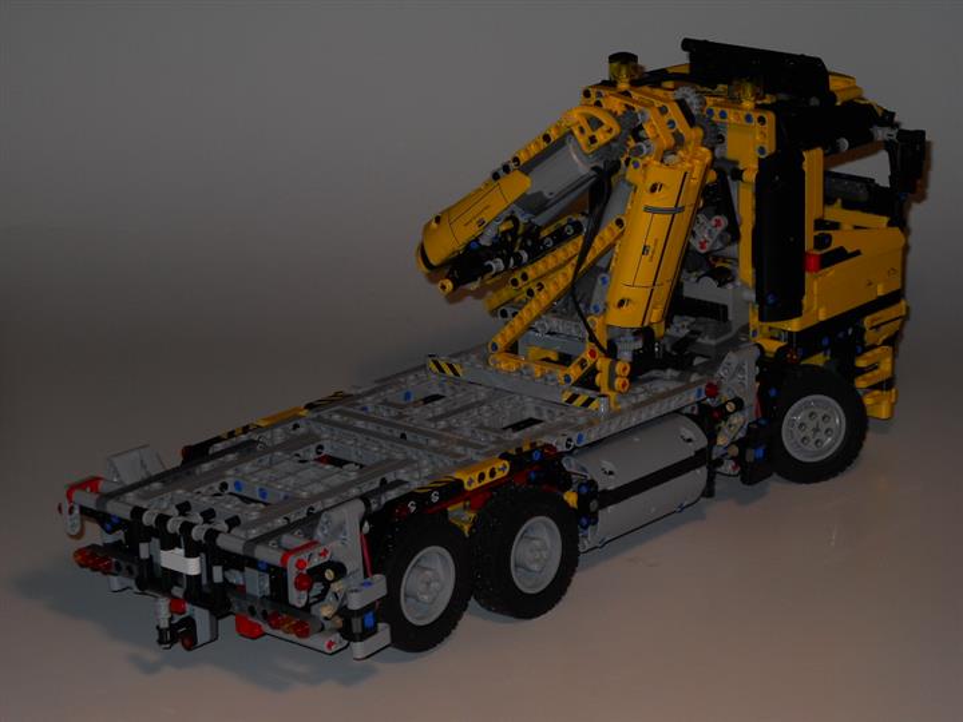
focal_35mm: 106
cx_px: 482
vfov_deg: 14.0
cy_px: 361
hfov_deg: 18.5
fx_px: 2949
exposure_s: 1/60
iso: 100
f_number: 5.3
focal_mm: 17.48
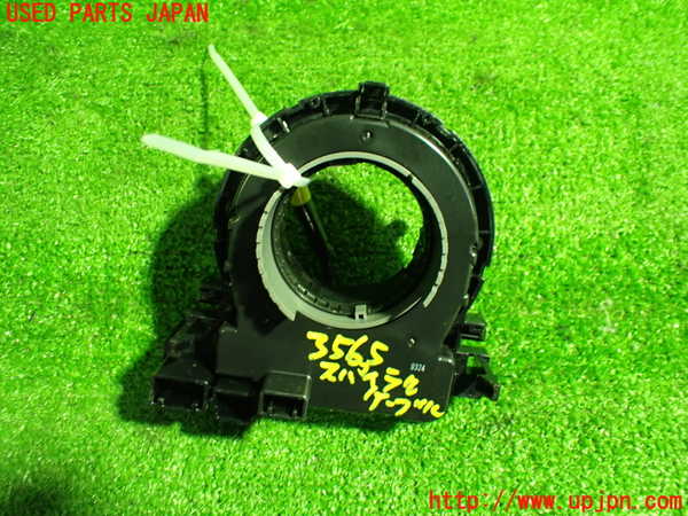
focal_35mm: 30
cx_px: 344
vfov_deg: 46.8
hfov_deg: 60.0
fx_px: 596
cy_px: 258
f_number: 2.3
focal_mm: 5.4
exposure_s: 1/30
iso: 800
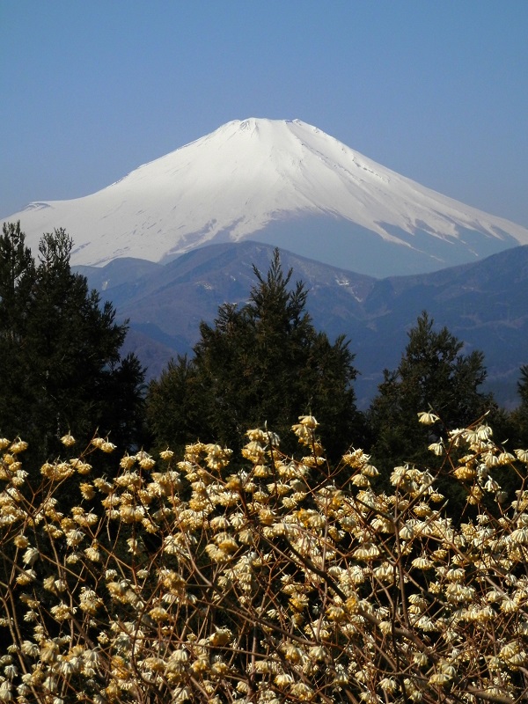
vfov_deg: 18.5
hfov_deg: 14.0
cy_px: 352
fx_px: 2156
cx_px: 264
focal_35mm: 106
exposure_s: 1/250
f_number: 14.2
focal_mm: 19
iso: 80
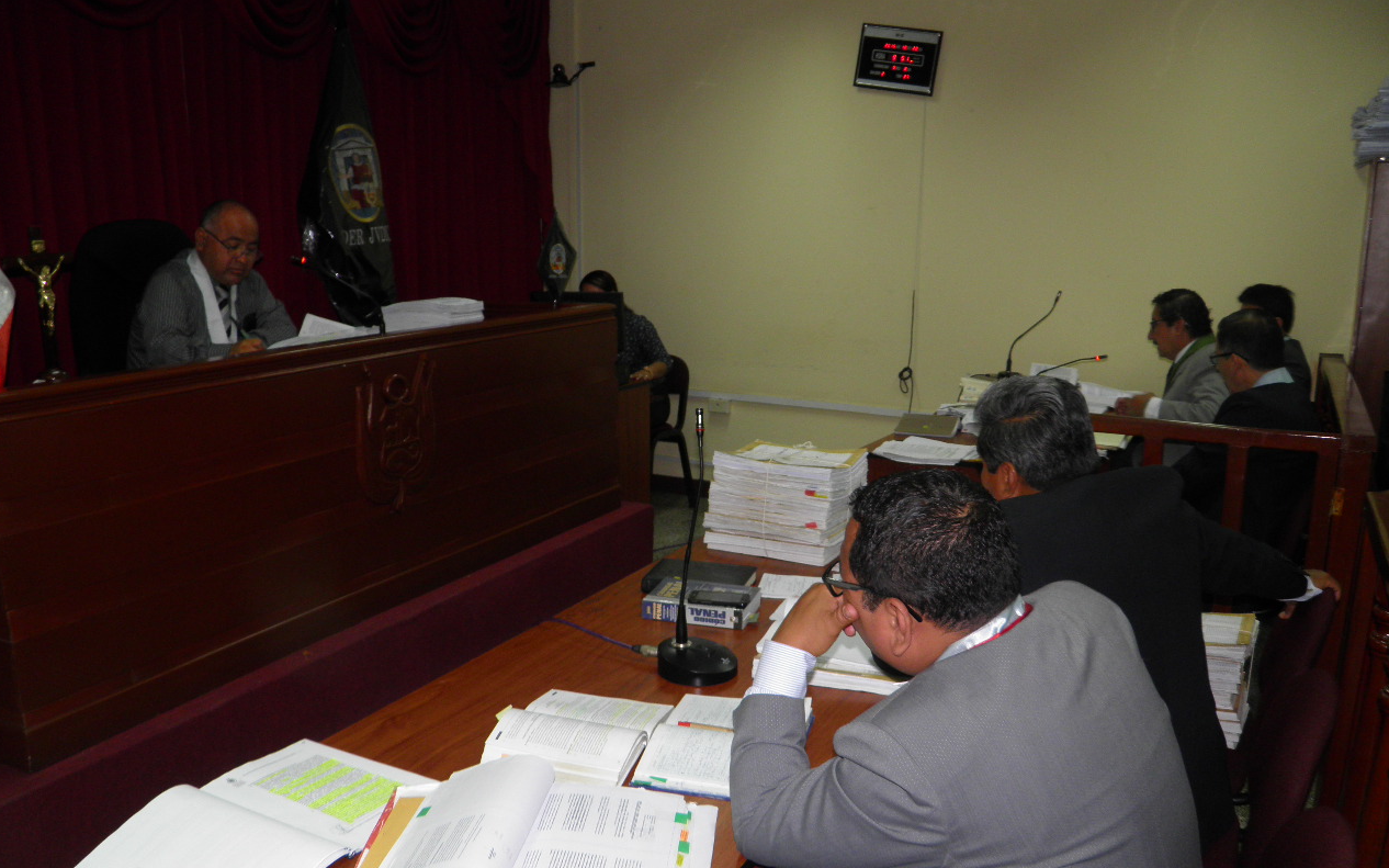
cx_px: 688
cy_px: 482
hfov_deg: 62.9
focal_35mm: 30
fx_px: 1136
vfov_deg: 41.8
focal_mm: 4.9
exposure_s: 1/30
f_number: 2.8
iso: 100
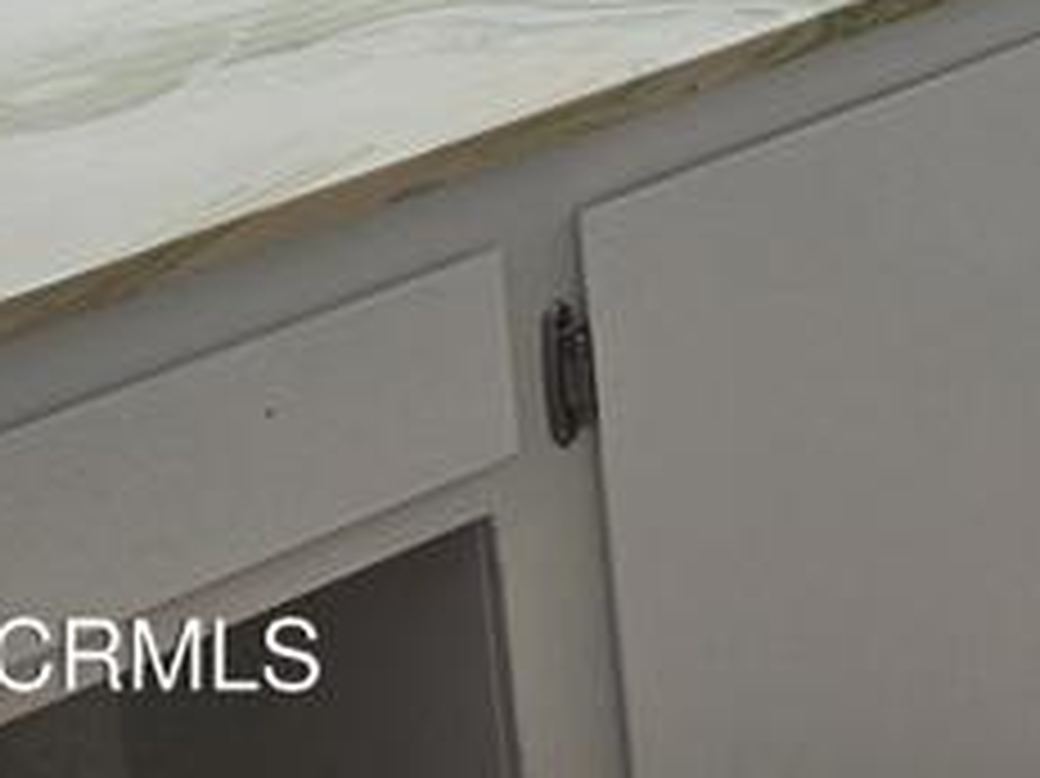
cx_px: 2283
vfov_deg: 12.3
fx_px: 3063
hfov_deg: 14.6
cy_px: -913
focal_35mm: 102
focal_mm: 5.4
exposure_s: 1/120
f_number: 1.8
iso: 40
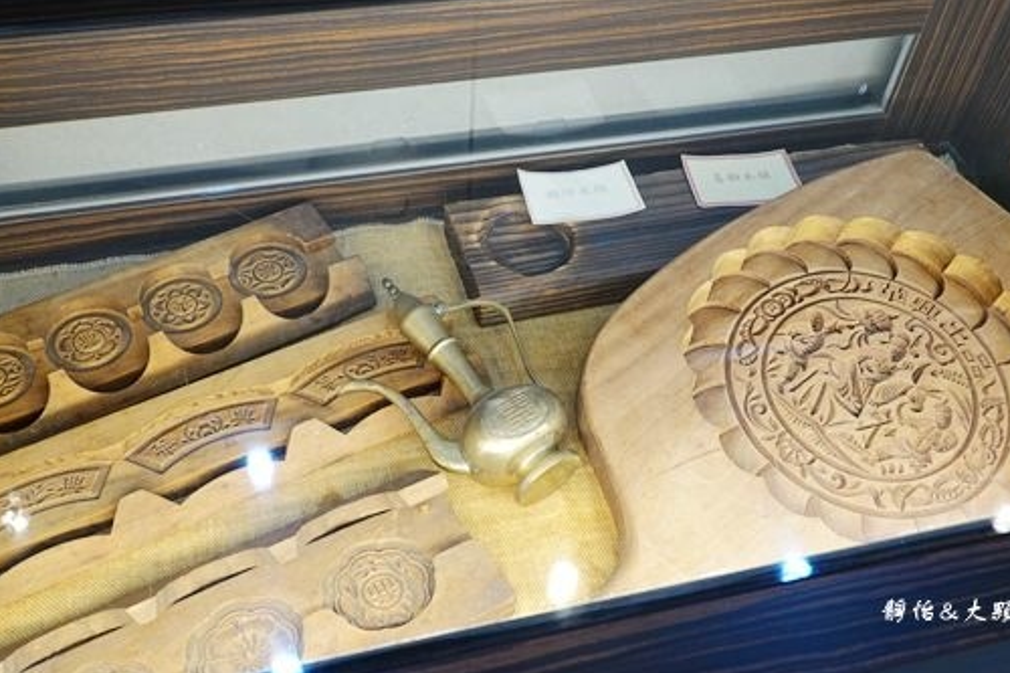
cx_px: 523
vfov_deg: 34.2
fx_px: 1094
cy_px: 371
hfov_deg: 49.6
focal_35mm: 39
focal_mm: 11.06
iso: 250
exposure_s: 1/30
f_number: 3.2
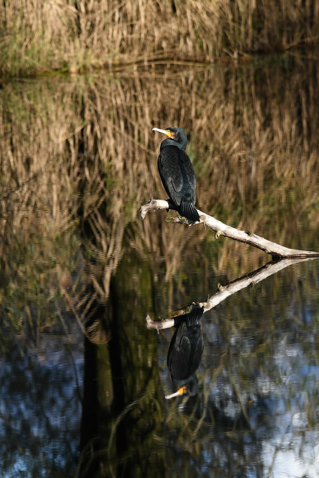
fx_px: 8373
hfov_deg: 2.2
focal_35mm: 630
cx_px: 160
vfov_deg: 3.3
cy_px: 239
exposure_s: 1/1600
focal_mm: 420
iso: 1250
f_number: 8
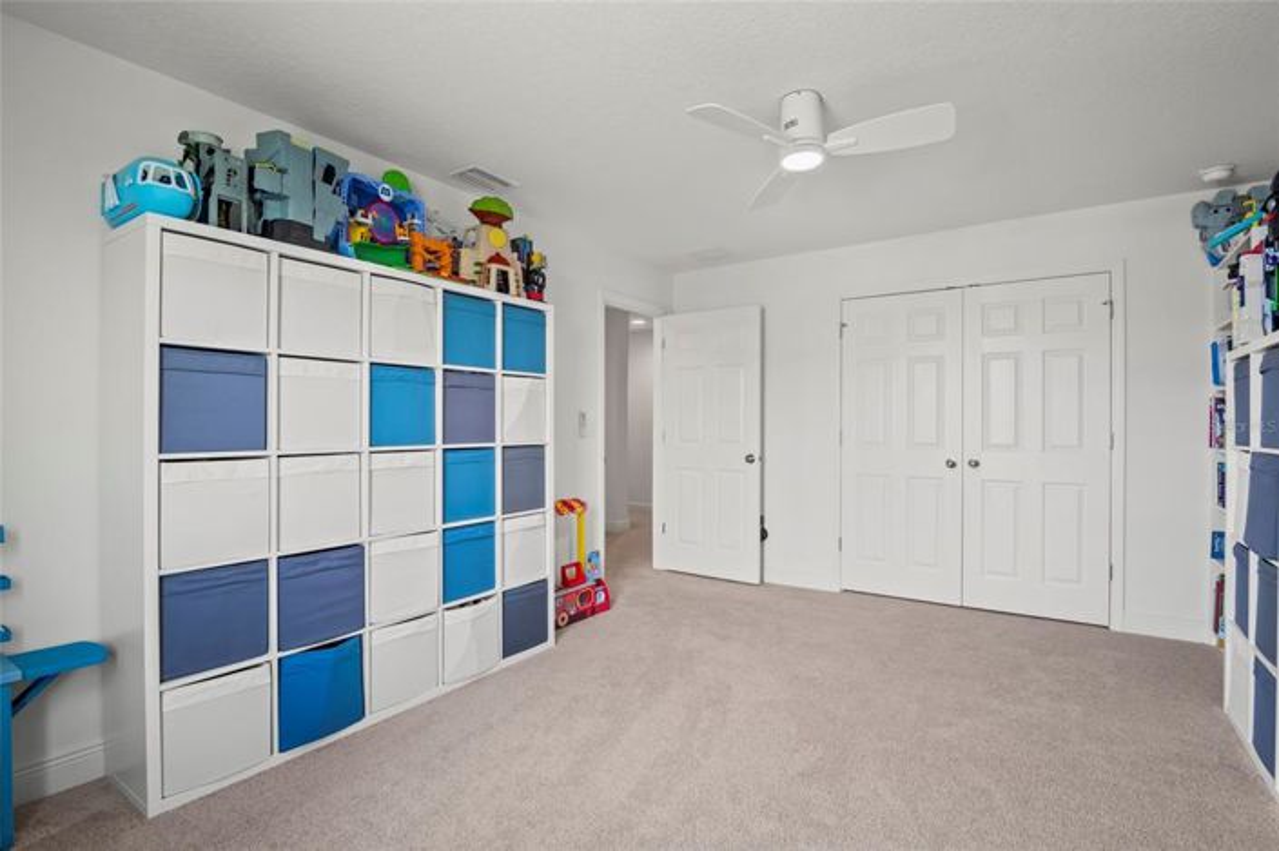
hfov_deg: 95.0
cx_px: 640
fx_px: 586
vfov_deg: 72.0
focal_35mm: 16
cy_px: 426
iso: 200
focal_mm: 11
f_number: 8
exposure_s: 1/1.25
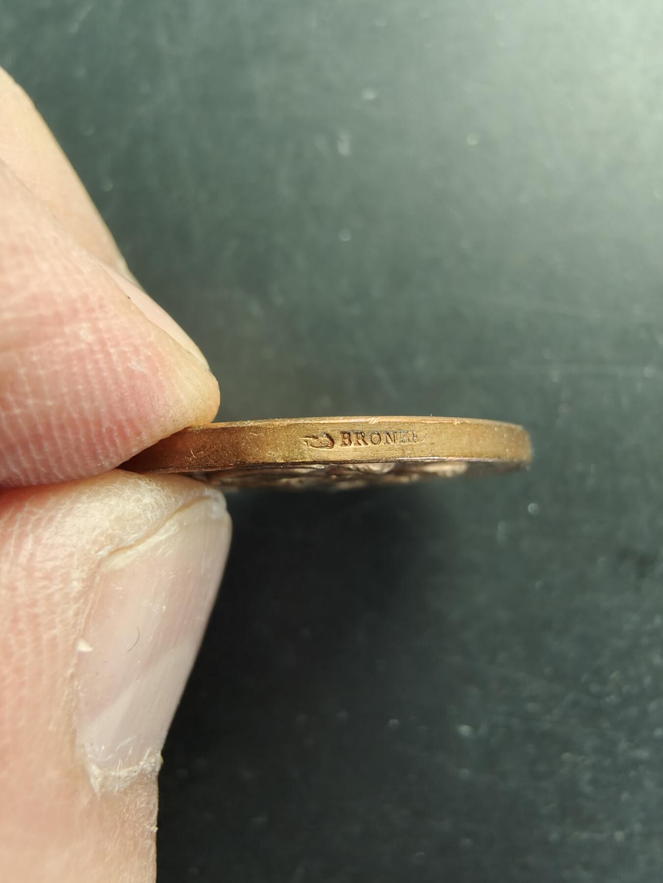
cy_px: 442
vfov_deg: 73.9
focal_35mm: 23
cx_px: 332
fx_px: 587
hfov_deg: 58.9
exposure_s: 1/50
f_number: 2
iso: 200
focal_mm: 2.32
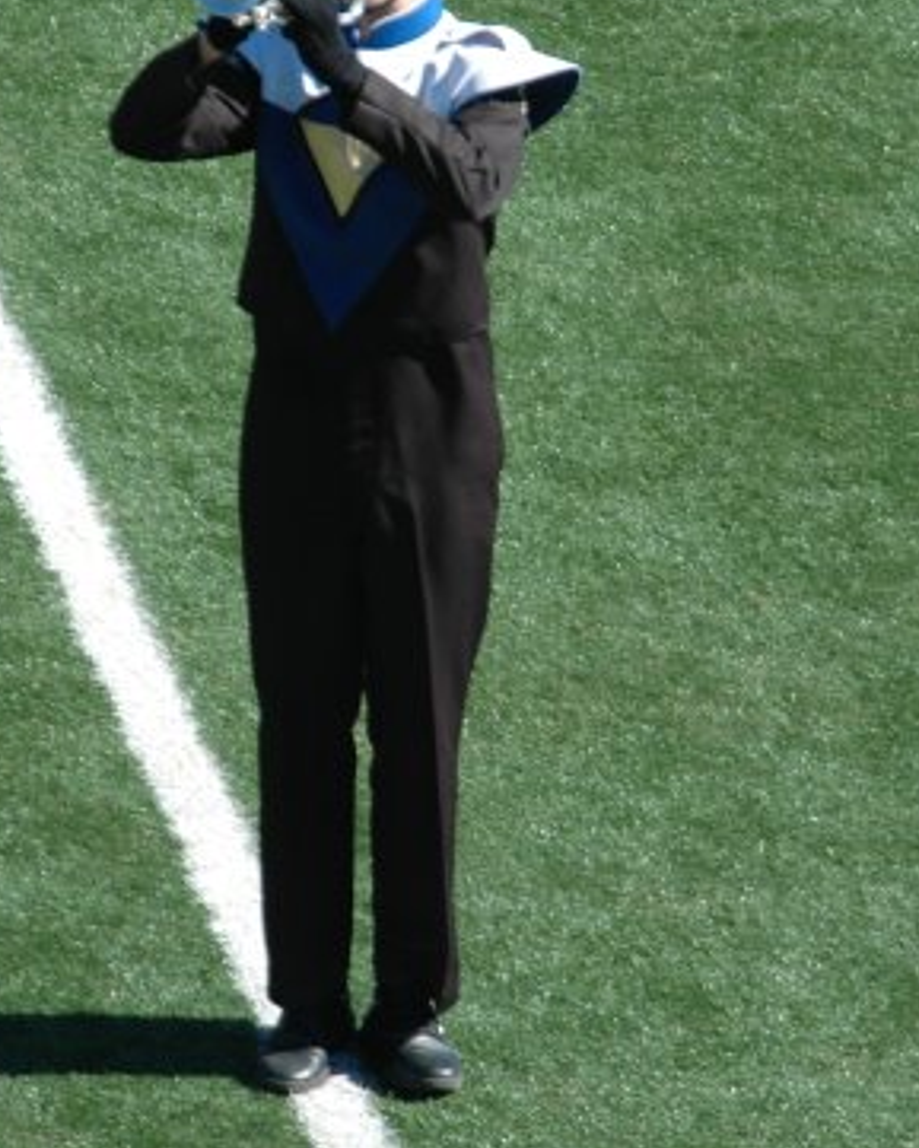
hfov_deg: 1.7
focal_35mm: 935
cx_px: 332
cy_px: 407
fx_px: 31775
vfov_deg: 2.1
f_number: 5.6
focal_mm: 400
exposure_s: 1/400
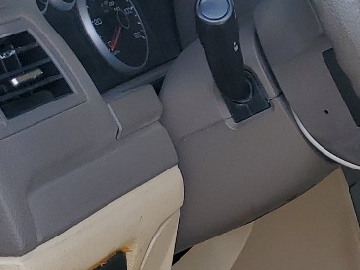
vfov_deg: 12.9
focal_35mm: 114
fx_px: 1186
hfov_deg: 15.7
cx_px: 559
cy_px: 261
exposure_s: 1/909
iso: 50
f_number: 1.5
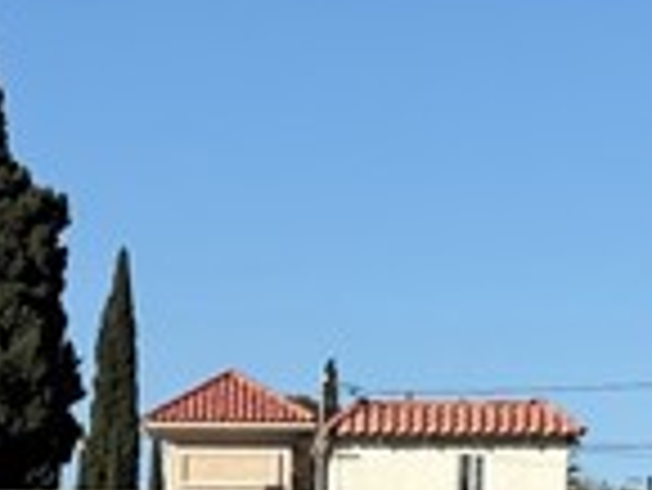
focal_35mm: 230
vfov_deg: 6.3
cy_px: 868
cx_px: 207
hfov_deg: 8.6
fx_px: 4336
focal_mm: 5.96
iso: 32
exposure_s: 1/3636
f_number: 1.6
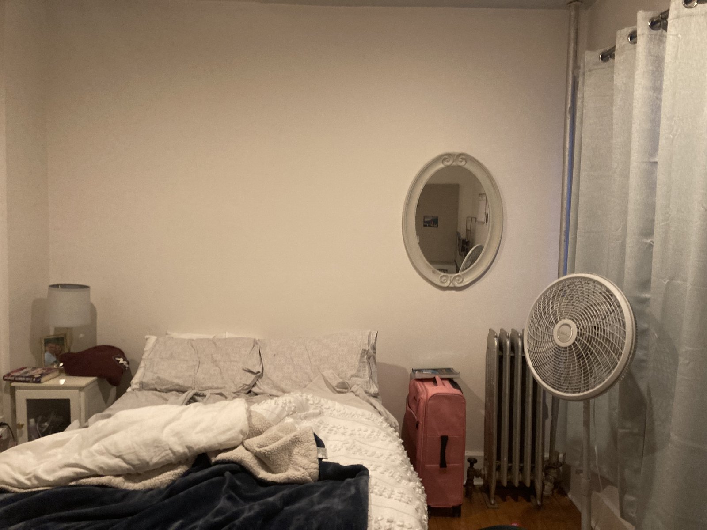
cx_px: 354
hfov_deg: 63.4
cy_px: 265
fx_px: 572
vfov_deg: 49.7
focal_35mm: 28
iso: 320
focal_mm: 3.99
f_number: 1.8
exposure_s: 1/30
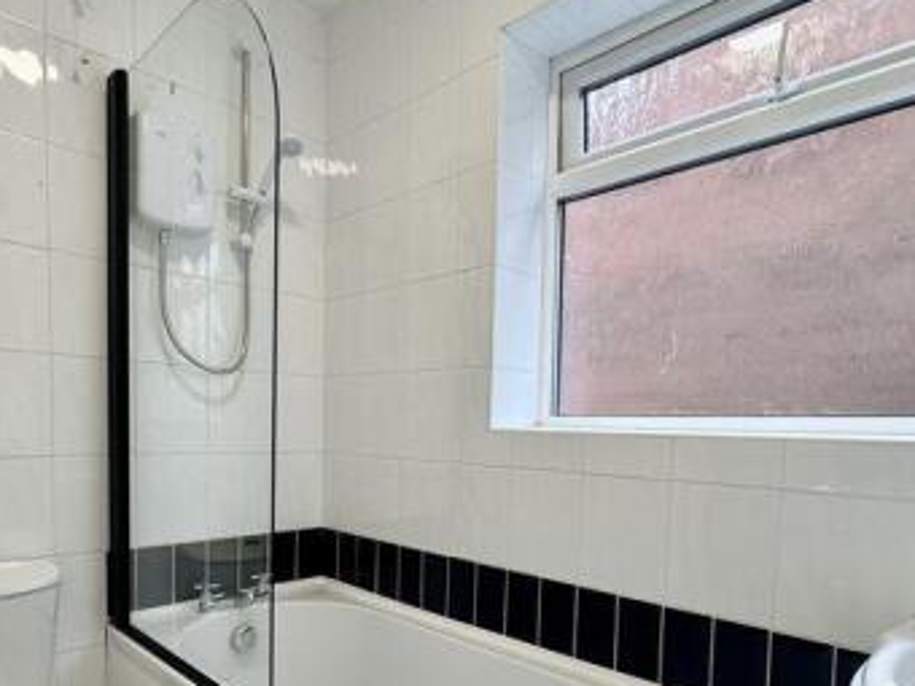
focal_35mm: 24
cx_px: 429
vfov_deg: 55.4
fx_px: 634
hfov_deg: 71.5
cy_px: 467
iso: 64
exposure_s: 1/100
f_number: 2.2
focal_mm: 2.22
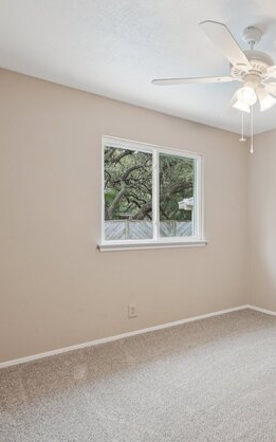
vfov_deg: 70.9
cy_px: 225
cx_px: 256
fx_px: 310
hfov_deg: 43.2
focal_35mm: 26
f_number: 8
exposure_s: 1/30
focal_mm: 16.5
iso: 400
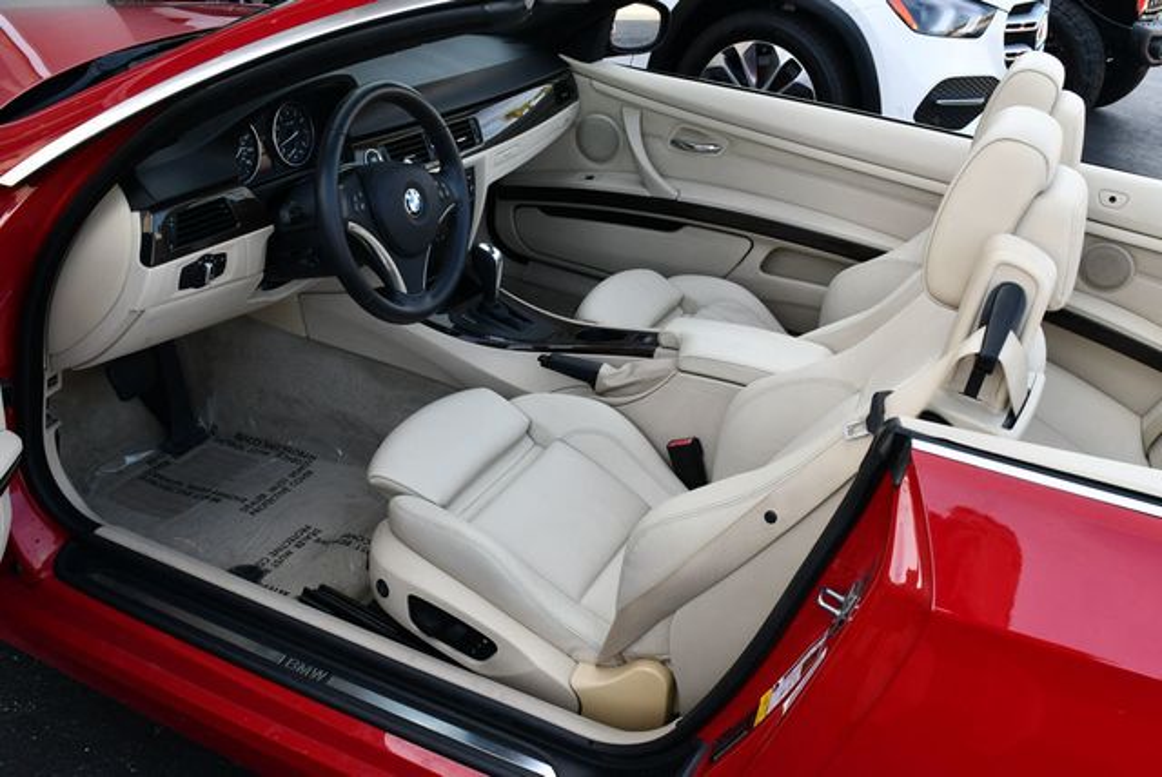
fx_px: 1163
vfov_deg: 36.9
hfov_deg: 53.1
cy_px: 388
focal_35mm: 36
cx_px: 581
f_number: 5.6
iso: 280
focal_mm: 18
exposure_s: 1/250
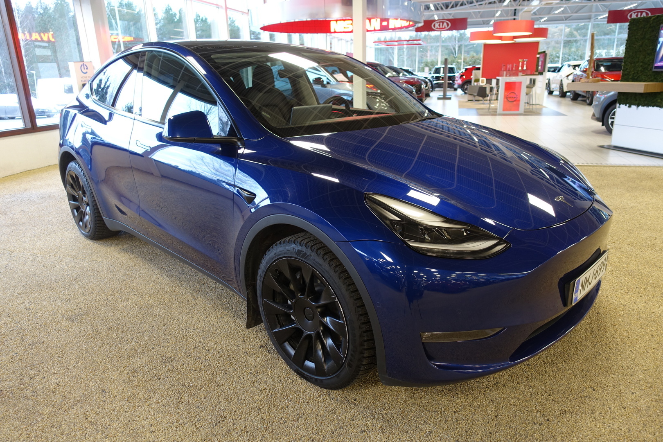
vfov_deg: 53.1
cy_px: 221
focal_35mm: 24
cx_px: 332
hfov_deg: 73.7
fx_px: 442
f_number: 1.8
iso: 200
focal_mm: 8.8
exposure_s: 1/30
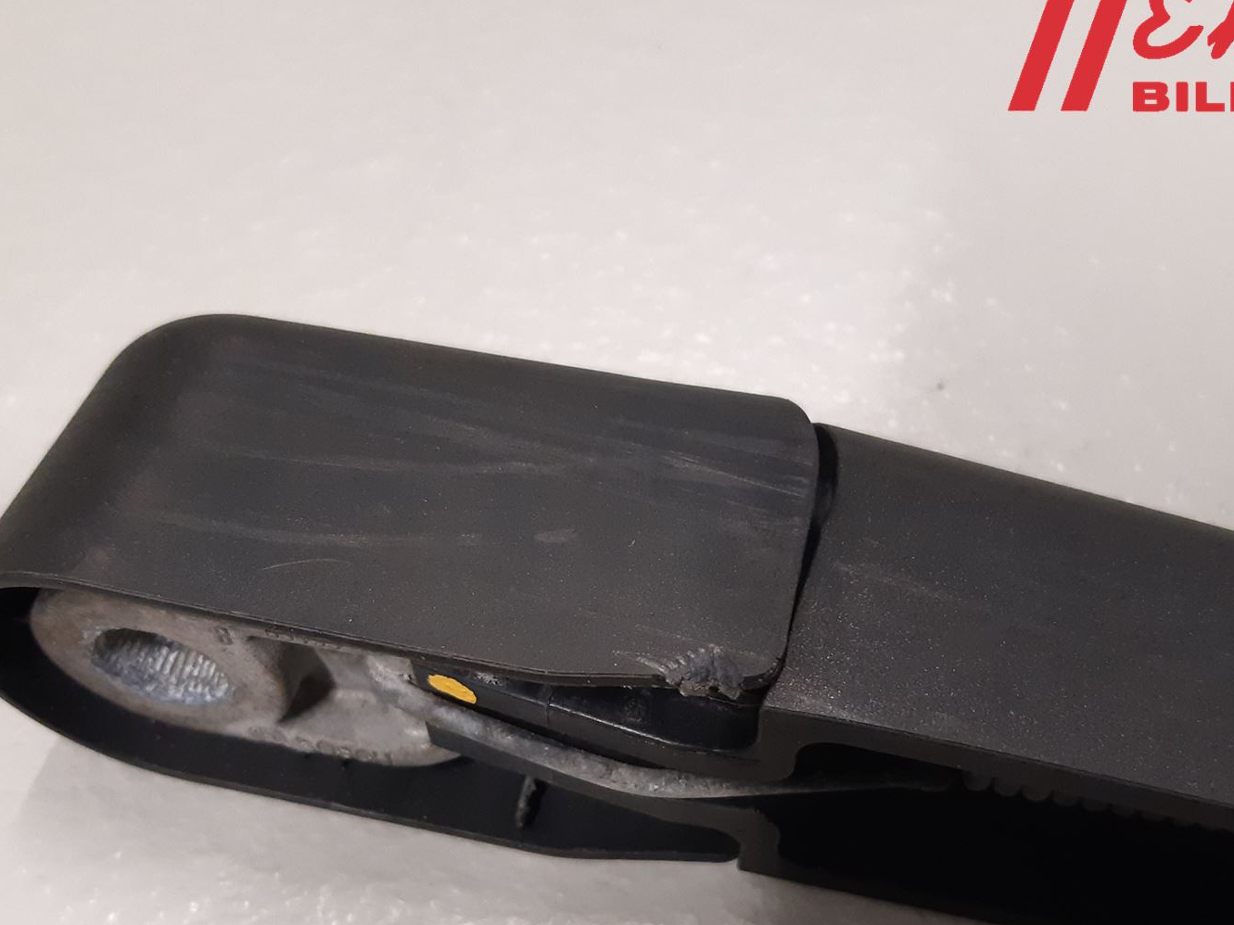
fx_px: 1426
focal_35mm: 40
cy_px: 666
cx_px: 628
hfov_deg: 46.8
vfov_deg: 35.3
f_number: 1.7
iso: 250
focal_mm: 3.93
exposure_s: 1/50
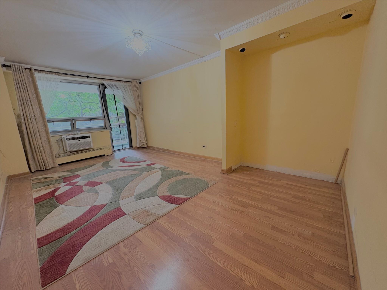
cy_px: 145
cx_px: 194
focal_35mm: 14
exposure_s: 1/60
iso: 320
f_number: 2.2
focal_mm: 2.22
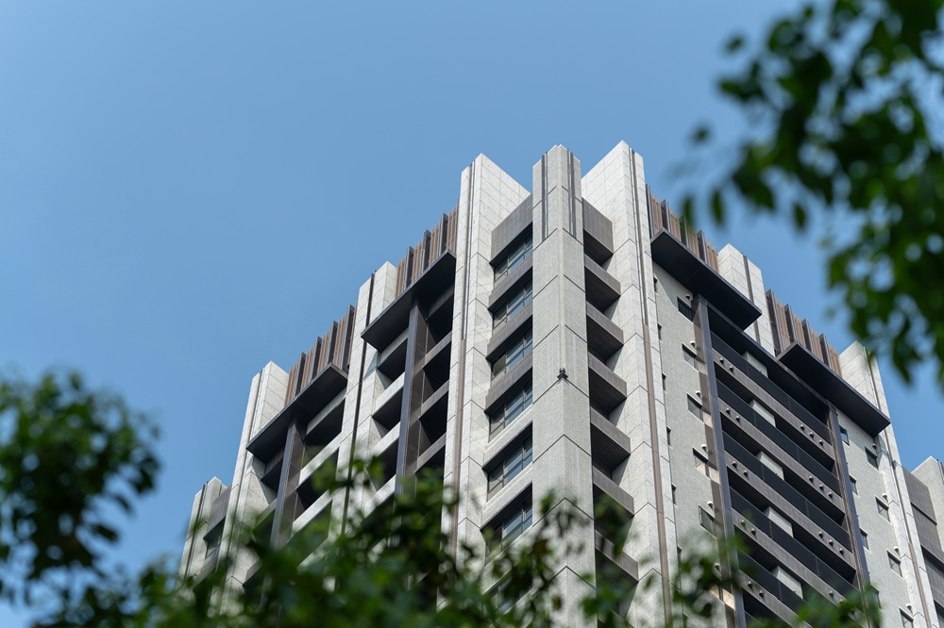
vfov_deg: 14.5
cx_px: 472
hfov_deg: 21.7
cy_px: 314
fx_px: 2464
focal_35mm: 94
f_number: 4
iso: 100
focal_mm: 94
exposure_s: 1/1000
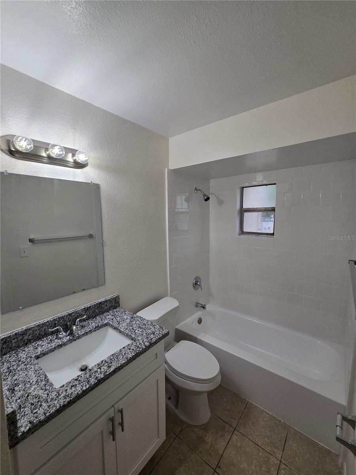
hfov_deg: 89.9
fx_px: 178
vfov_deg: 106.2
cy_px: 238
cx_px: 178
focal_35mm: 13
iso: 80
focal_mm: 2.2
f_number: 2.2
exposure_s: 1/120
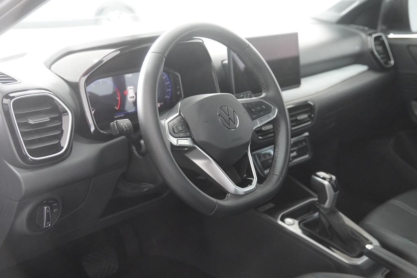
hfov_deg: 41.1
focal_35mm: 48
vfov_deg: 28.1
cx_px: 208
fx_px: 556
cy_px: 139
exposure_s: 1/160
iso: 5000
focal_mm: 32
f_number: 2.8
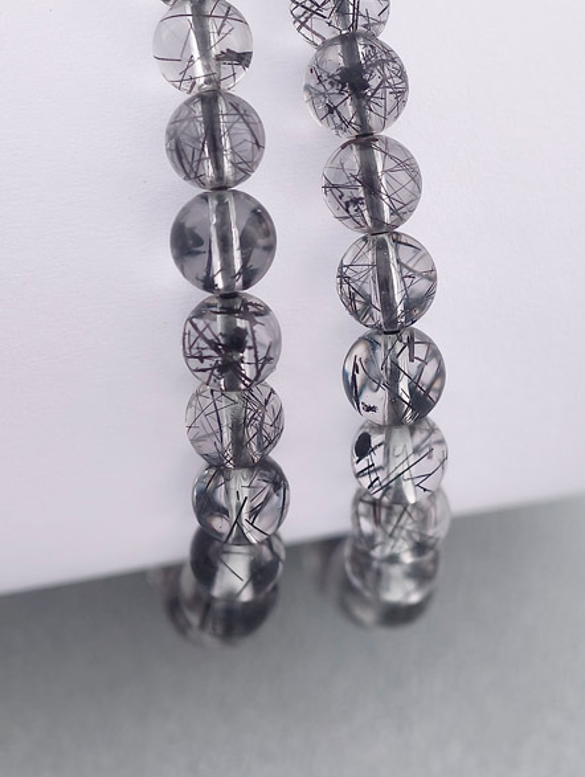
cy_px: 224
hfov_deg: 8.9
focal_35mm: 167
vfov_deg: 11.8
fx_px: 3753
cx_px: 416
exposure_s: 1/160
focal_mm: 22.48
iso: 125
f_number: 2.67
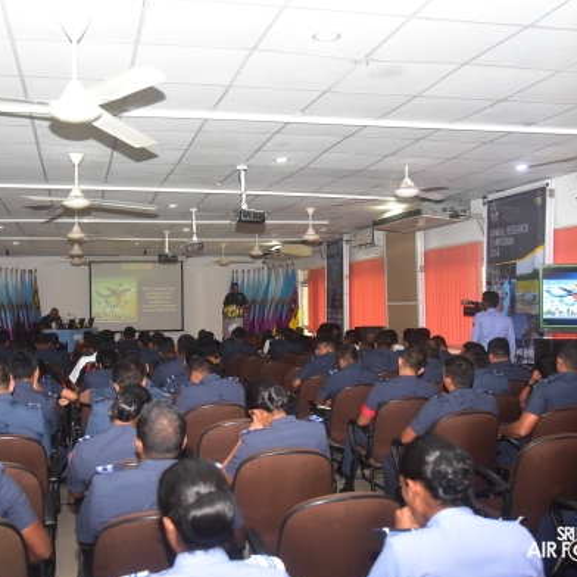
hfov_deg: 42.7
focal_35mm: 39
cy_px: 293
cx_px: 242
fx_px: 735
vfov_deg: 42.8
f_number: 4
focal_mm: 30
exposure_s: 1/160
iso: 2500
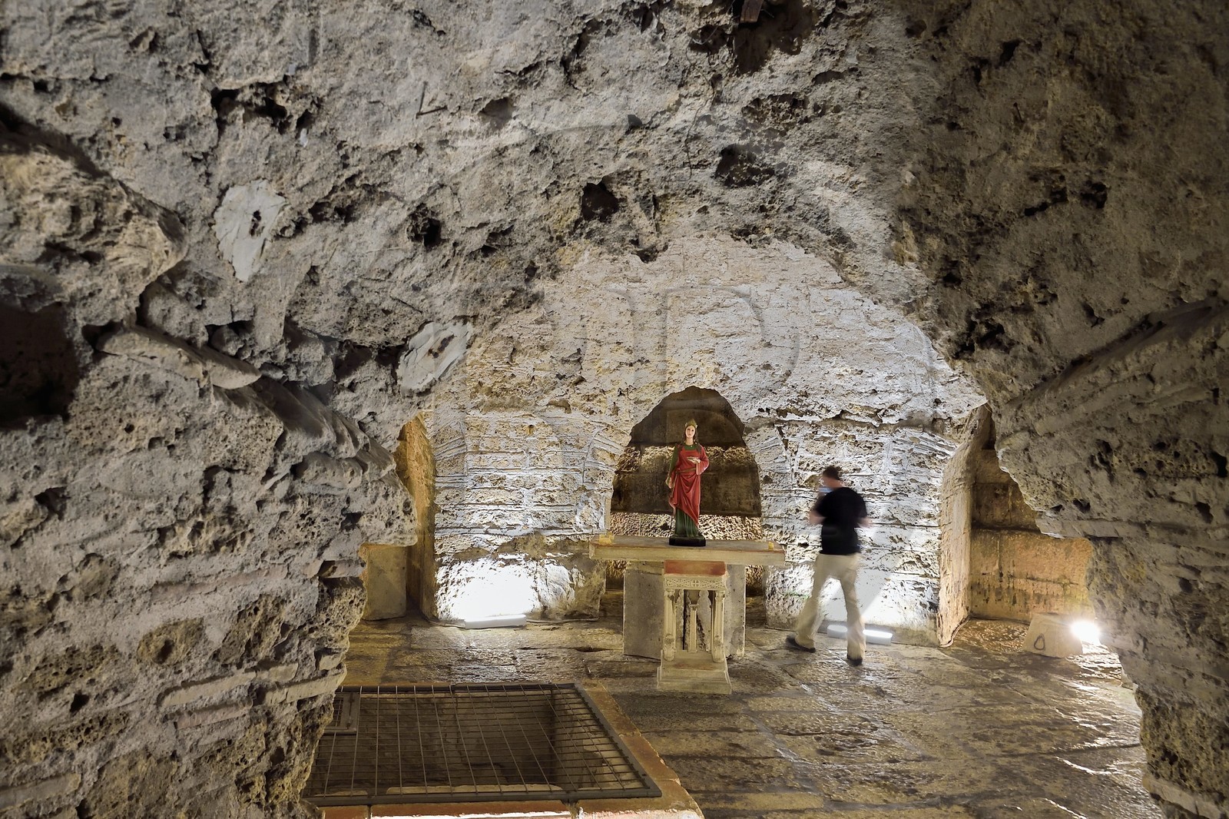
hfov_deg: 73.8
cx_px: 614
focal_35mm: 24
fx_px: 819
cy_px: 410
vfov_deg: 53.1
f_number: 8
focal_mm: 24
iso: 1600
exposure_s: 1/5
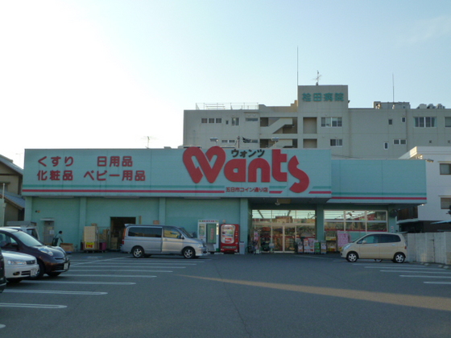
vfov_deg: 32.9
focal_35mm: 44
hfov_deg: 42.9
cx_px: 226
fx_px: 573
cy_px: 169
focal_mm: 7.3
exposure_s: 1/400
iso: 125
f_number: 4
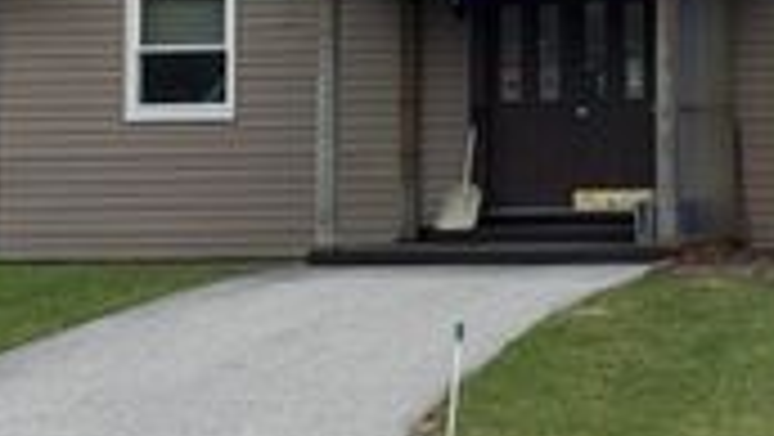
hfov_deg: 14.0
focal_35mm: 152
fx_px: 3121
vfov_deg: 7.9
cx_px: 724
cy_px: -88
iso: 64
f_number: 1.78
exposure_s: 1/7092
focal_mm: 6.76
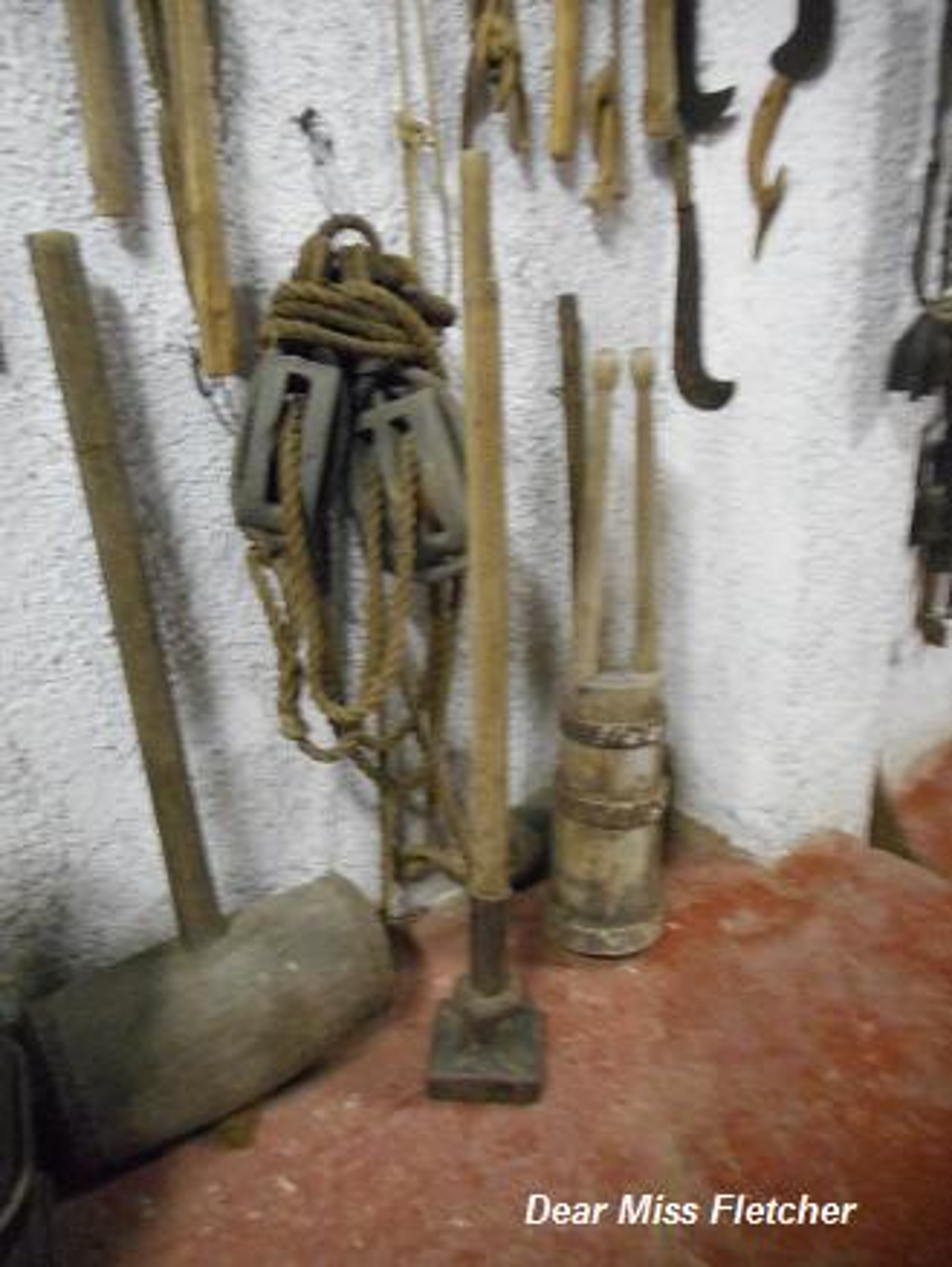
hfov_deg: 54.9
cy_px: 634
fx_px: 916
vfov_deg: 69.4
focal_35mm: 25
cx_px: 476
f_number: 3.7
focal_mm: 4.5
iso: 800
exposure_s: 1/6
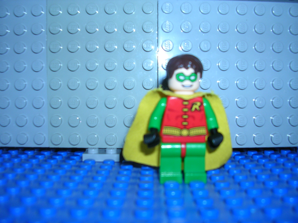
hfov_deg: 49.0
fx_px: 327
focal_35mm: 38
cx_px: 149
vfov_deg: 37.7
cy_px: 112
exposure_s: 1/60.1
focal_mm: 5.8
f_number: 2.8
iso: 50
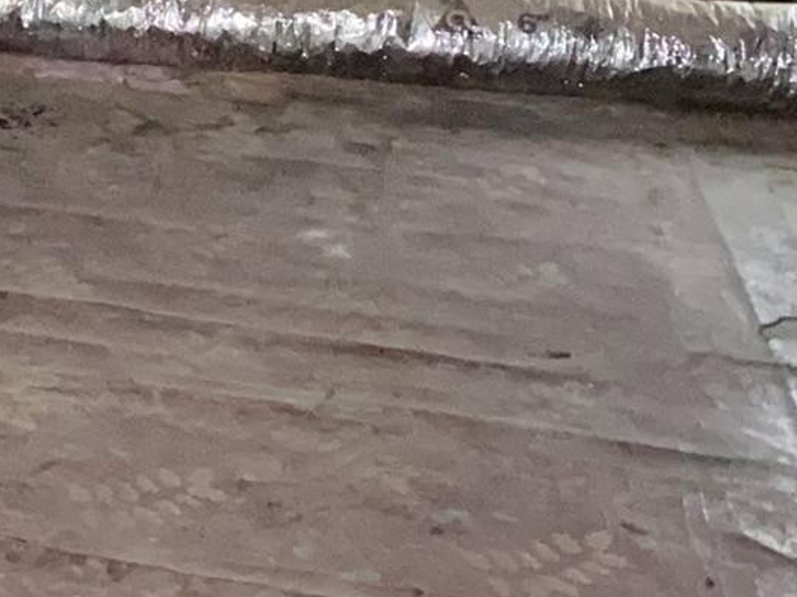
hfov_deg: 17.4
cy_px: -151
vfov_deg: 14.1
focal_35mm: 101
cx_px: -408
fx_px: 2325
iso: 500
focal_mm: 4.25
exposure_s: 1/4
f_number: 1.8
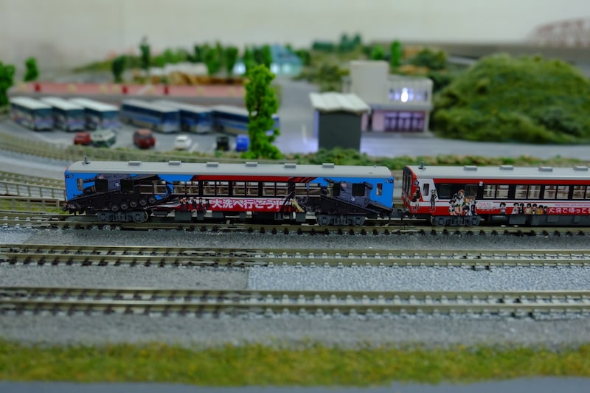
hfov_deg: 57.2
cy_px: 196
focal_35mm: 33
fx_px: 541
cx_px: 295
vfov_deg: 40.0
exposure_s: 1/105
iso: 2500
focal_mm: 22.2
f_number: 5.6
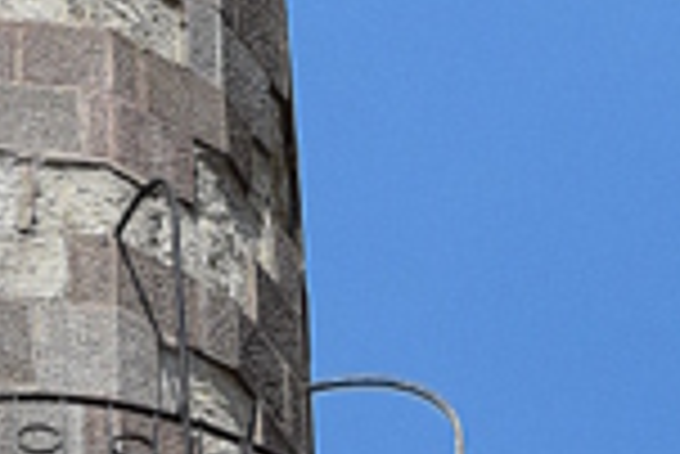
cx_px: 36
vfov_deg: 2.6
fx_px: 9888
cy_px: 184
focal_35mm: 523
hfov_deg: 3.9
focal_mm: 66
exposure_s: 1/500
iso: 320
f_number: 11
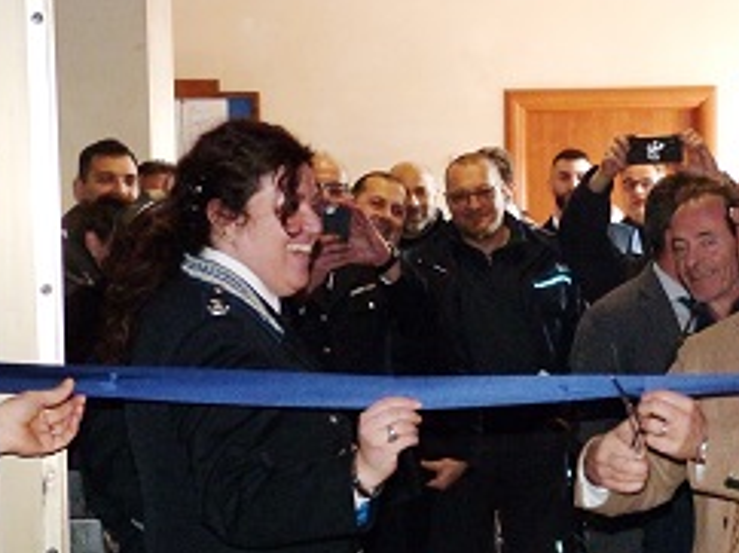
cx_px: 519
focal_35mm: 106
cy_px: 452
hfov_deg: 18.5
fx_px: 2261
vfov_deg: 13.9
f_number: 3.3
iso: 400
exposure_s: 1/60
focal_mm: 11.6
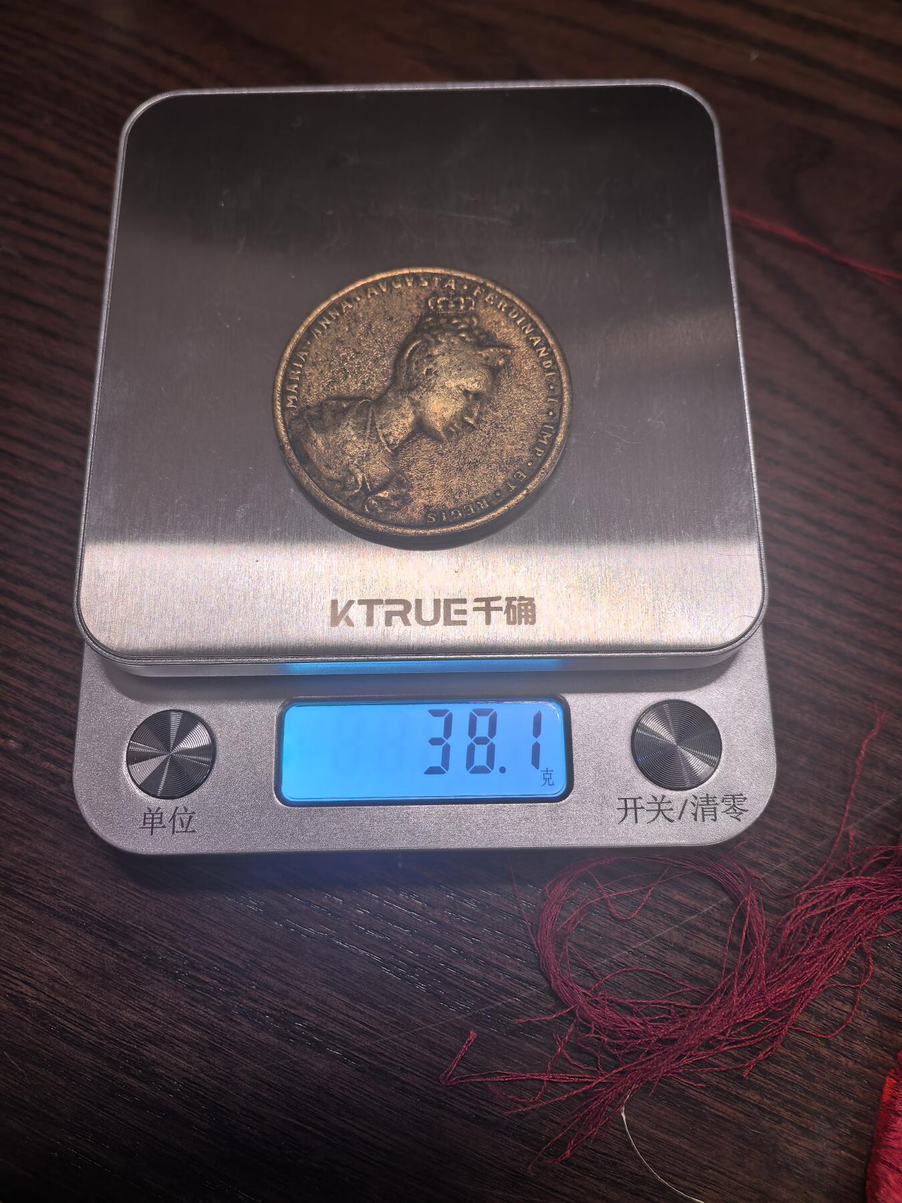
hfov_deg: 51.4
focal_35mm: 27
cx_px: 451
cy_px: 602
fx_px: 938
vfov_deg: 65.3
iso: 125
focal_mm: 5.75
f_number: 2
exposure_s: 1/100
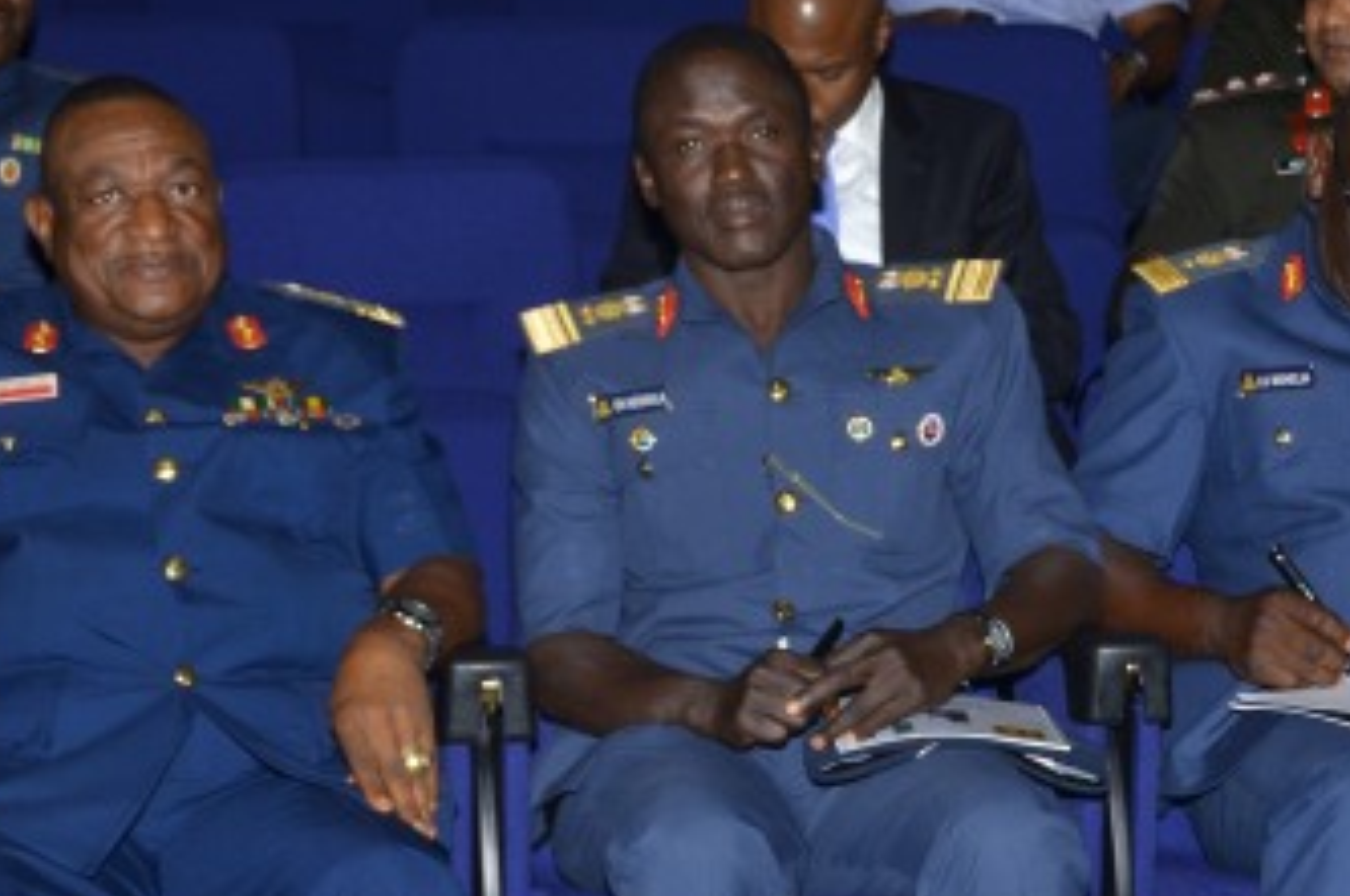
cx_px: 965
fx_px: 4044
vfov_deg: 12.6
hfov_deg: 18.9
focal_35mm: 108
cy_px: 594
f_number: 5
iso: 200
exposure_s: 1/125
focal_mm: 40
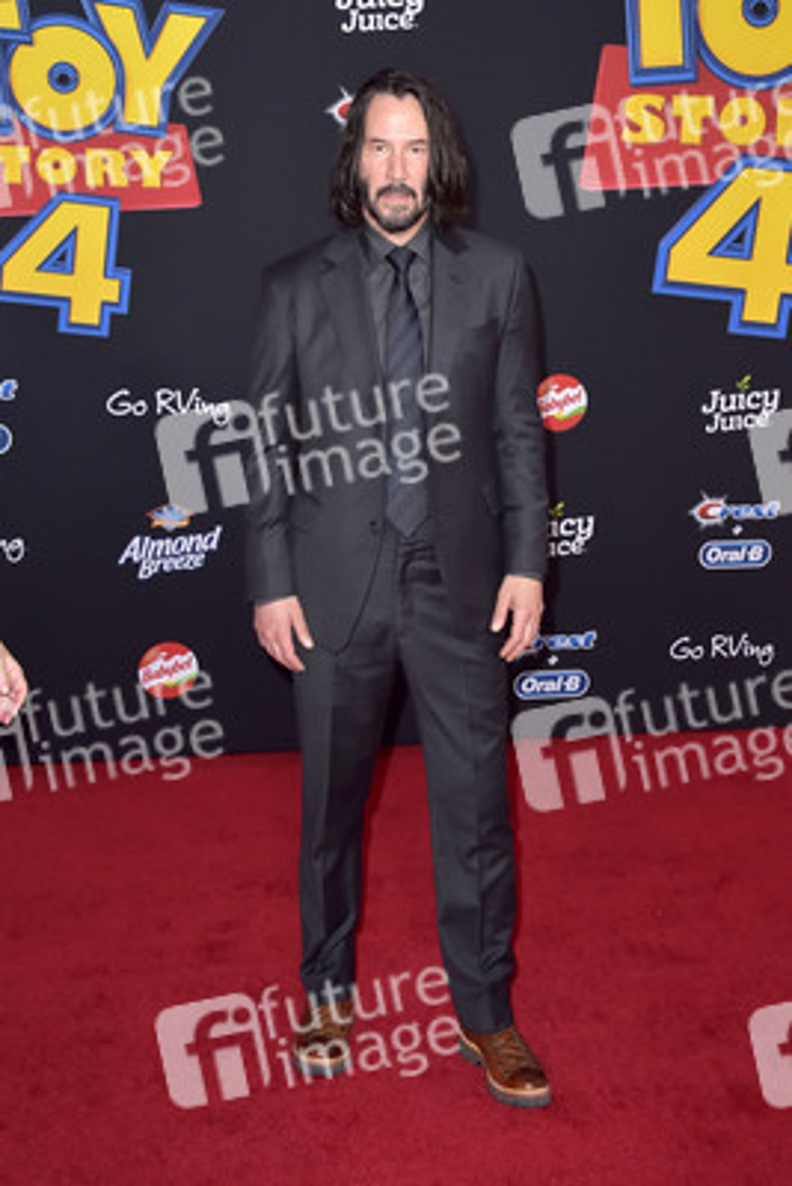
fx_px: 1385
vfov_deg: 46.4
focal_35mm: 42
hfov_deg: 31.9
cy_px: 593
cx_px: 396
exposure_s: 1/200
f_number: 7.1
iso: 500
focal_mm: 42
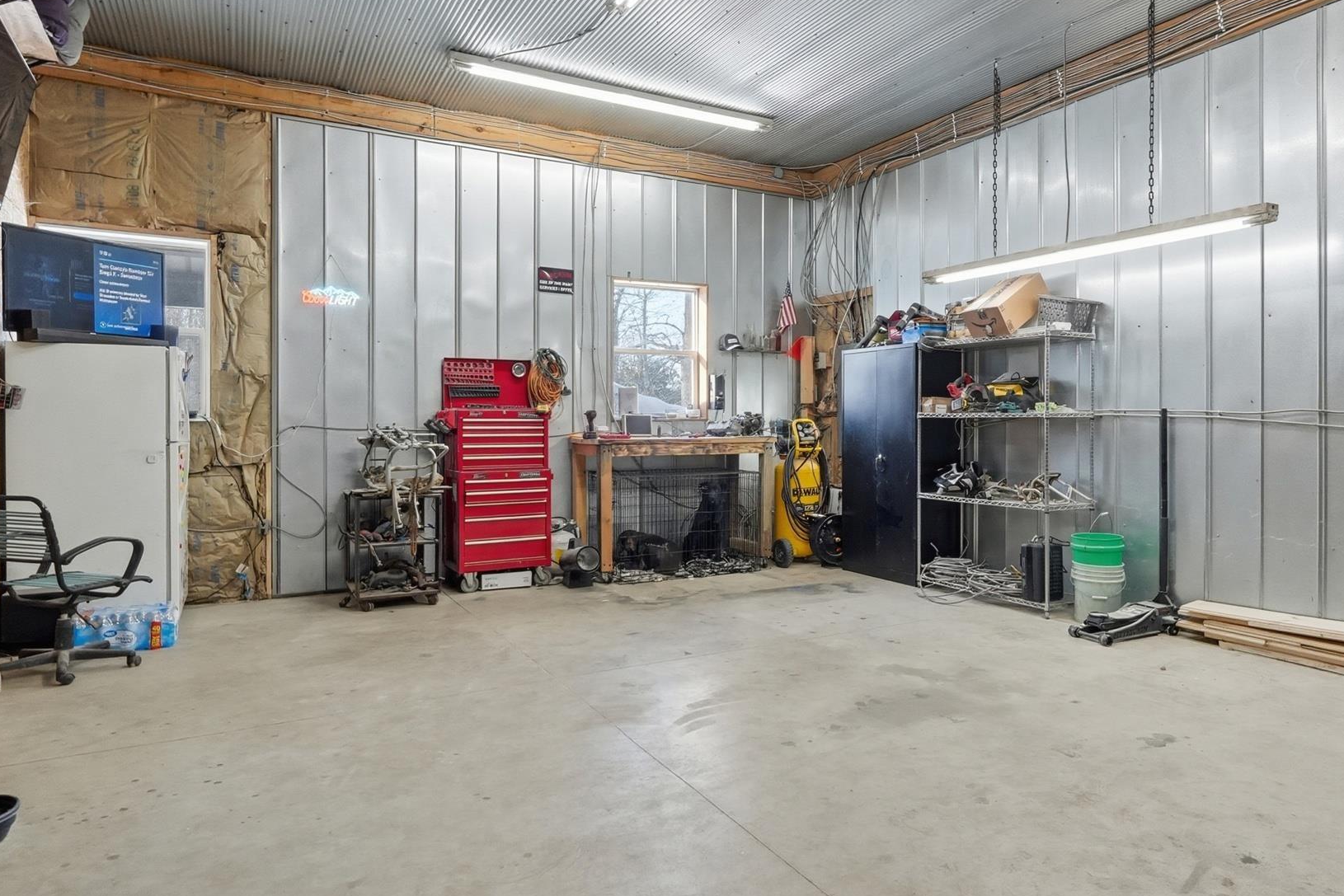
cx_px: 763
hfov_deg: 75.7
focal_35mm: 23
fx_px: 859
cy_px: 441
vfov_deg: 55.1
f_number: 4
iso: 800
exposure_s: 1/2500
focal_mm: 10
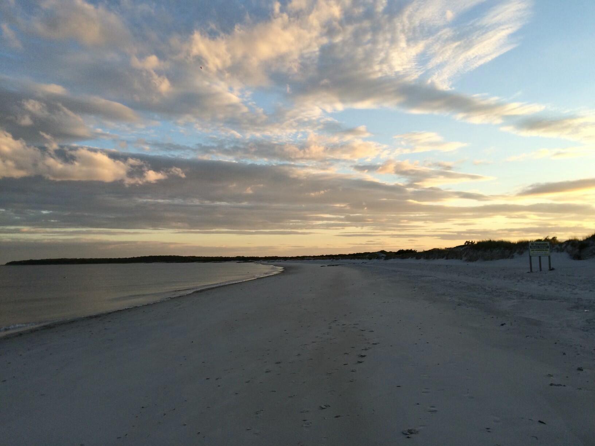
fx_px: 498
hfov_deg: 61.7
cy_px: 223
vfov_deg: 48.2
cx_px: 298
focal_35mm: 29
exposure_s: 1/651
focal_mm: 4.15
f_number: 2.2
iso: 32
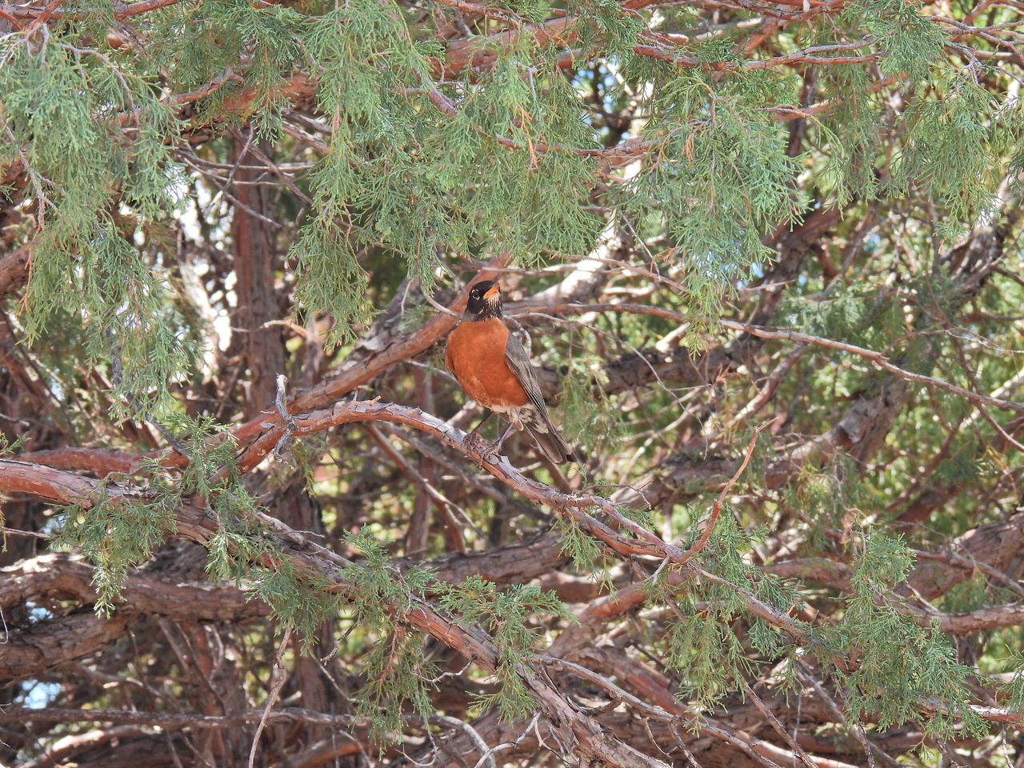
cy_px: 384
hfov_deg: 9.9
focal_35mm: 200
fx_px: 5916
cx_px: 512
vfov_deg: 7.4
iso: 100
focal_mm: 35.7
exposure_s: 1/125
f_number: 4.5
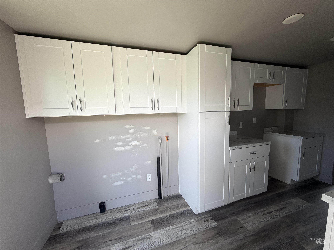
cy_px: 125
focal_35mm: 14
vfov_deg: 85.7
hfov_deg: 102.1
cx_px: 167
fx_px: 135
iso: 50
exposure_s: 1/121
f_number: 2.2
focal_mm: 2.22
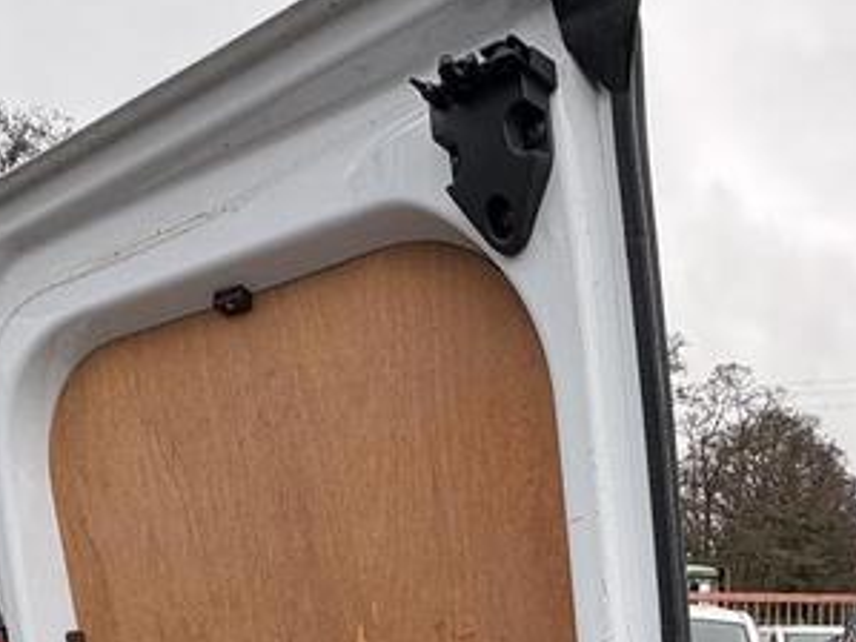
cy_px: 762
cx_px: 595
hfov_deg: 43.9
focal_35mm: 42
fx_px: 1038
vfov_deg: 29.7
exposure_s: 1/209
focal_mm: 2.22
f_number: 2.2
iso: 40
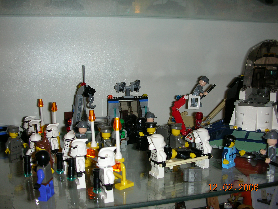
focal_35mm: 35
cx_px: 139
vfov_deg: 40.7
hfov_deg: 52.6
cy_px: 104
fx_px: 281
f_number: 3
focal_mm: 5.8
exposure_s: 1/60.1
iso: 50
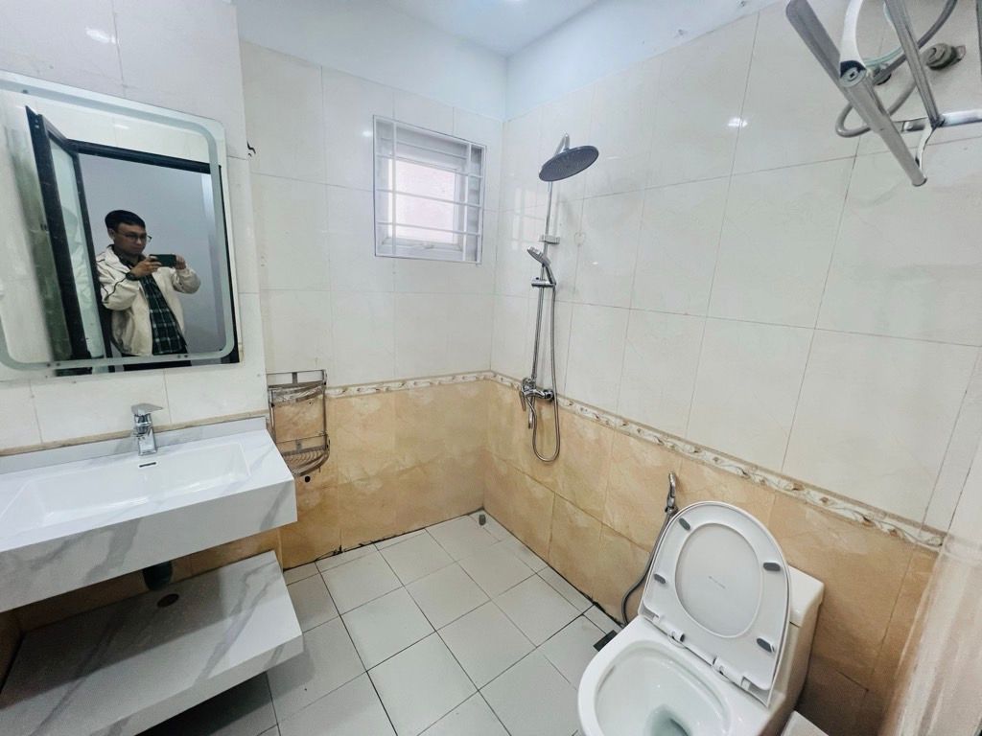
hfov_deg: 106.2
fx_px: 369
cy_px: 368
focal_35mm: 13
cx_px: 491
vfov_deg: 89.9
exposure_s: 1/100
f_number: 1.8
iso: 125
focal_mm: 1.57
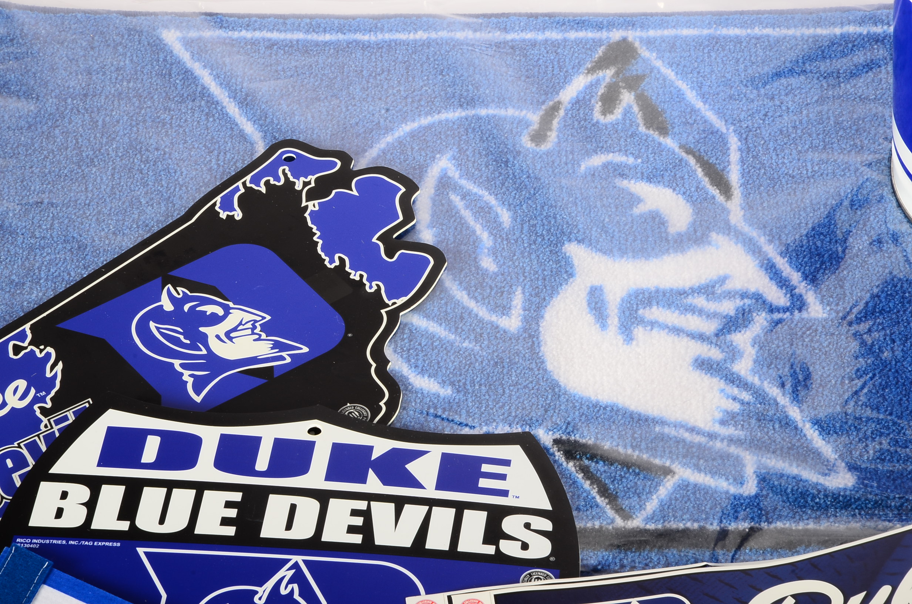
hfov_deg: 13.1
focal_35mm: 158
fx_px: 3982
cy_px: 302
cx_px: 456
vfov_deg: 8.7
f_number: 20
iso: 200
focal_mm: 105
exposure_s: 1/200
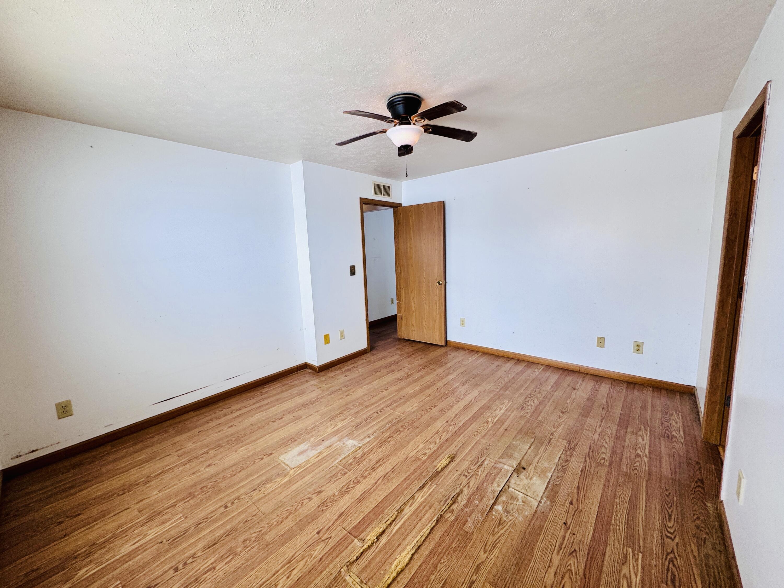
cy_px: 294
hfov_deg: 102.1
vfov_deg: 85.7
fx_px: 317
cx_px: 392
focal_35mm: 14
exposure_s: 1/120
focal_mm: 2.22
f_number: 2.2
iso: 50
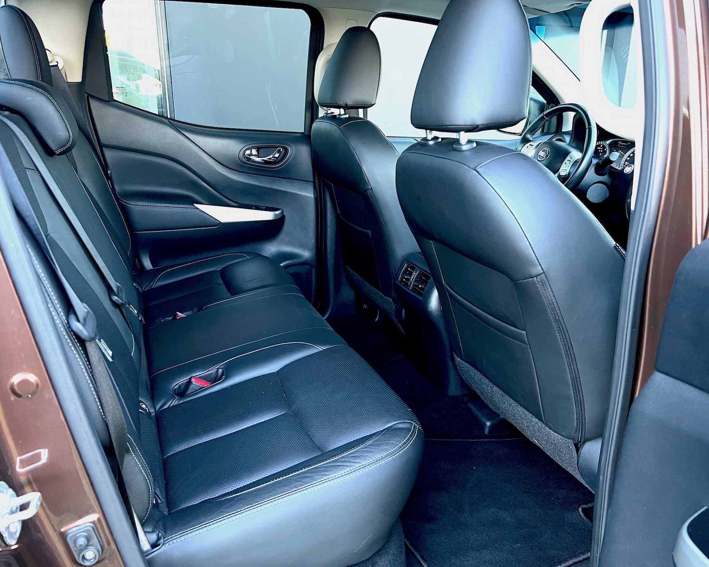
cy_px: 288
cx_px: 346
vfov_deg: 51.5
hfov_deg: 62.2
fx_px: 588
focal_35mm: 28
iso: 125
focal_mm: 5.7
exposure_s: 1/95
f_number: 1.5
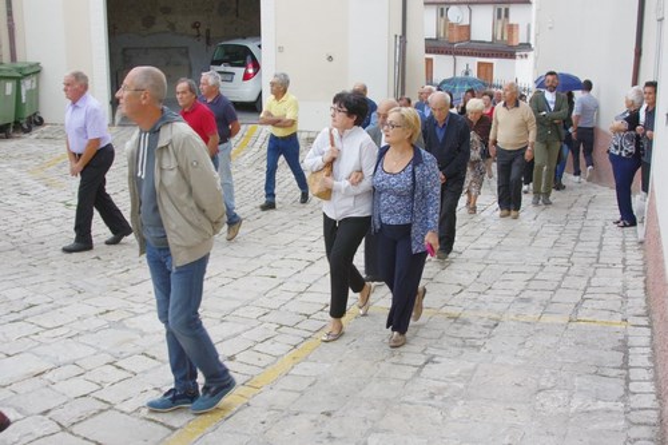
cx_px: 334
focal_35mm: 42
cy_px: 222
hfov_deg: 46.4
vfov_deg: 31.9
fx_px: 779
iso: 2000
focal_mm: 28
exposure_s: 1/125
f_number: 6.3
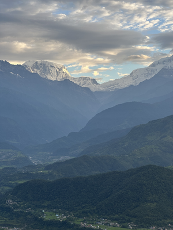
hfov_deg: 19.1
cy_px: 115
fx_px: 513
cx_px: 86
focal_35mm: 77
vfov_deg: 25.3
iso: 32
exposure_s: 1/101
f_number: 2.8
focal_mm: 9
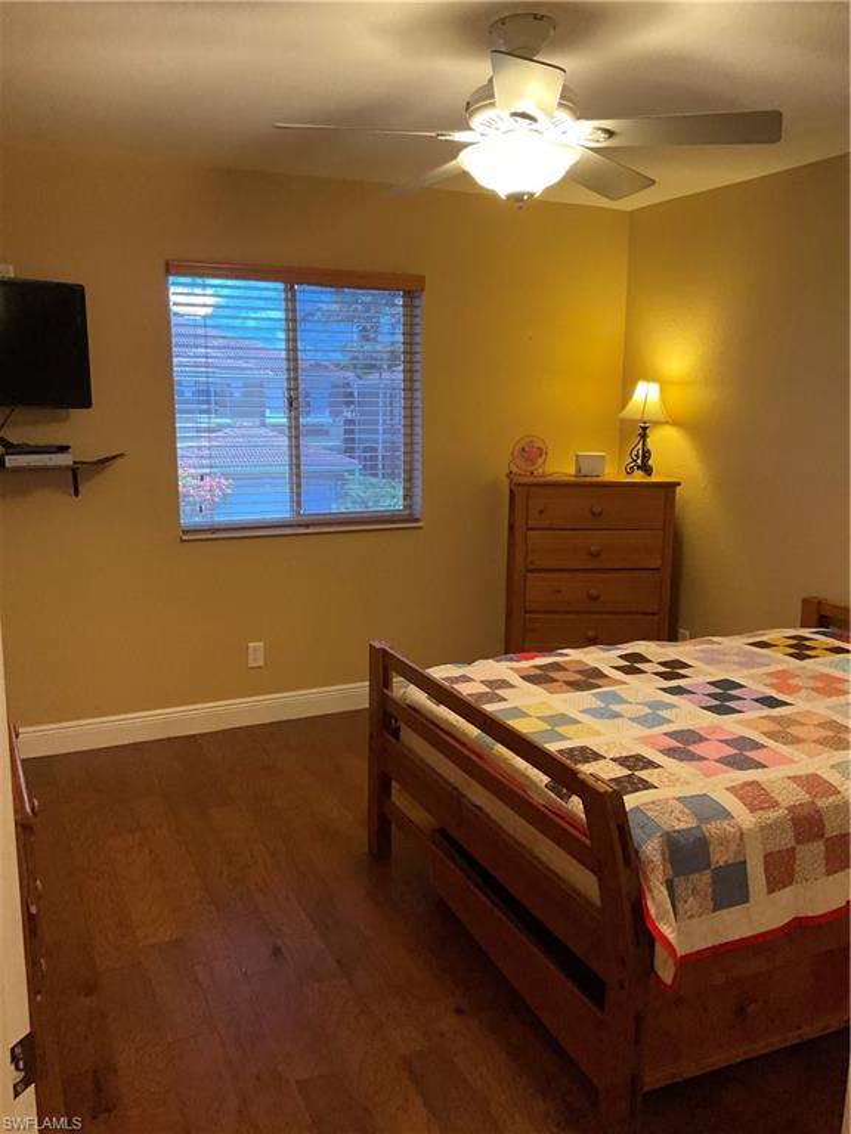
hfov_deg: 48.2
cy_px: 567
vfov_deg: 61.7
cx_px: 426
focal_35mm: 29
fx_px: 951
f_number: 1.8
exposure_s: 1/60
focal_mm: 3
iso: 250
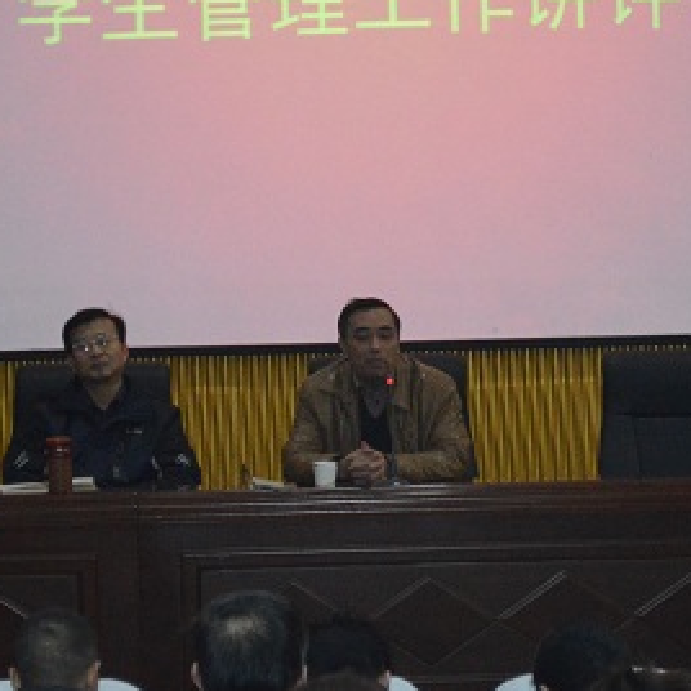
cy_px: 276
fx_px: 3908
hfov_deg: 10.1
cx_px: 364
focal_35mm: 173
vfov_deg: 10.1
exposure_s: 1/60
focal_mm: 55
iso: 3200
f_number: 5.6
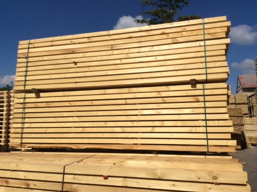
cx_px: 128
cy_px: 96
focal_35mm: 33
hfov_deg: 55.4
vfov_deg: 42.8
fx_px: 245
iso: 32
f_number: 2.4
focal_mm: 3.3
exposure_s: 1/4098
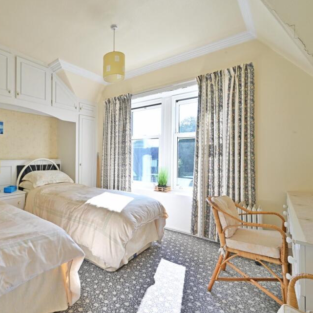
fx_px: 194
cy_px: 156
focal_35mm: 19
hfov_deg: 72.5
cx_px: 80
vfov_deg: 77.7
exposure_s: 1/6
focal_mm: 14
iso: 125
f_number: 13
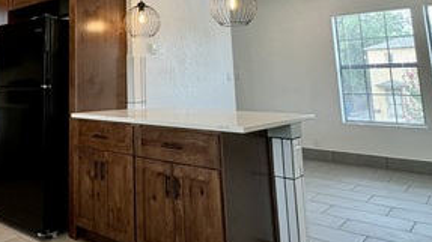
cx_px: 101
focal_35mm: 34
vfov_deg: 32.8
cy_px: 24
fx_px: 389
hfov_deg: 54.9
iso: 125
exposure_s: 1/120
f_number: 2.2
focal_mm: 2.22
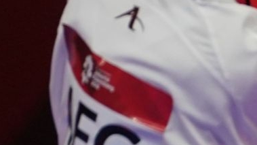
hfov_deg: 1.0
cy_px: 34
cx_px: 586
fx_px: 14219
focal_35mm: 2087
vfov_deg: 0.6
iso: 2000
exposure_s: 1/1000
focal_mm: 280
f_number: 4
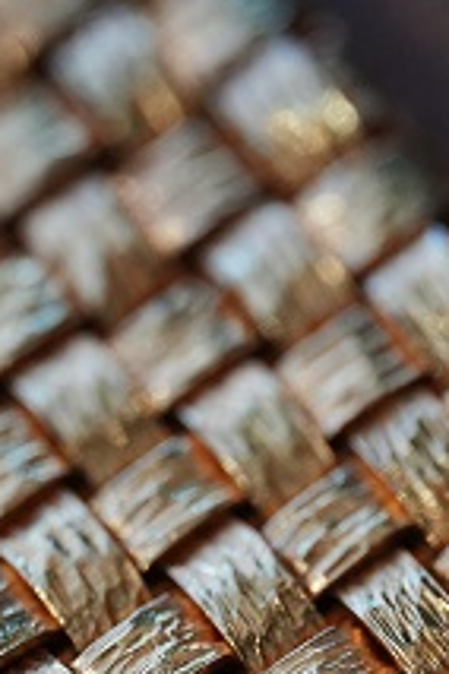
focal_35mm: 345
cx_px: 199
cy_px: 609
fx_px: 6454
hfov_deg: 4.0
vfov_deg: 6.0
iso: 4000
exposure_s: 1/320
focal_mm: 105
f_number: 2.8
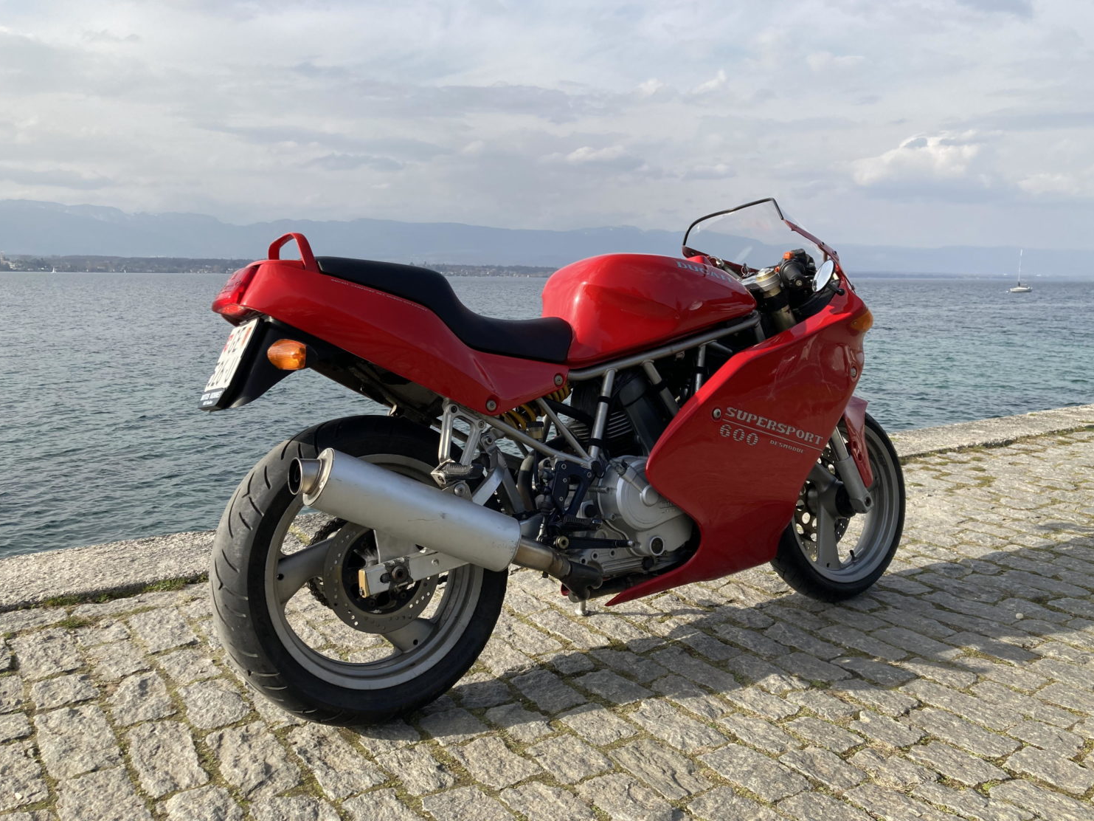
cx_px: 555
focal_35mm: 29
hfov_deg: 61.7
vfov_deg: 48.2
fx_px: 916
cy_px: 402
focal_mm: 3.99
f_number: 1.8
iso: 20
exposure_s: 1/1517
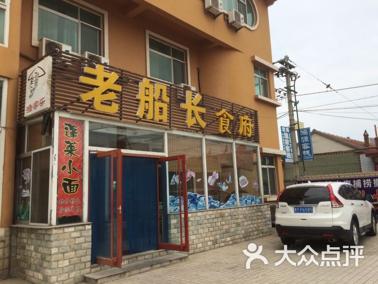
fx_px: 317
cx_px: 189
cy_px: 142
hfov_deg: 61.7
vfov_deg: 48.2
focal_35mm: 29
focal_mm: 4.15
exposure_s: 1/1709
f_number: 2.2
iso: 32
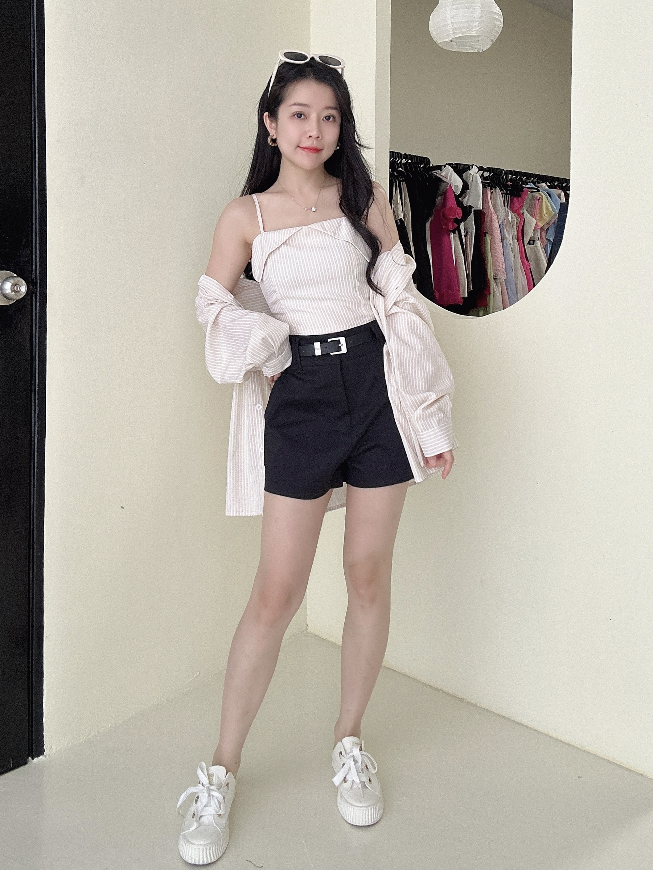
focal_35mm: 23
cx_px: 326
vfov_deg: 73.9
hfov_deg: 58.9
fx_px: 578
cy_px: 435
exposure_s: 1/66
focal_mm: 2.69
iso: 80
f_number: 1.9
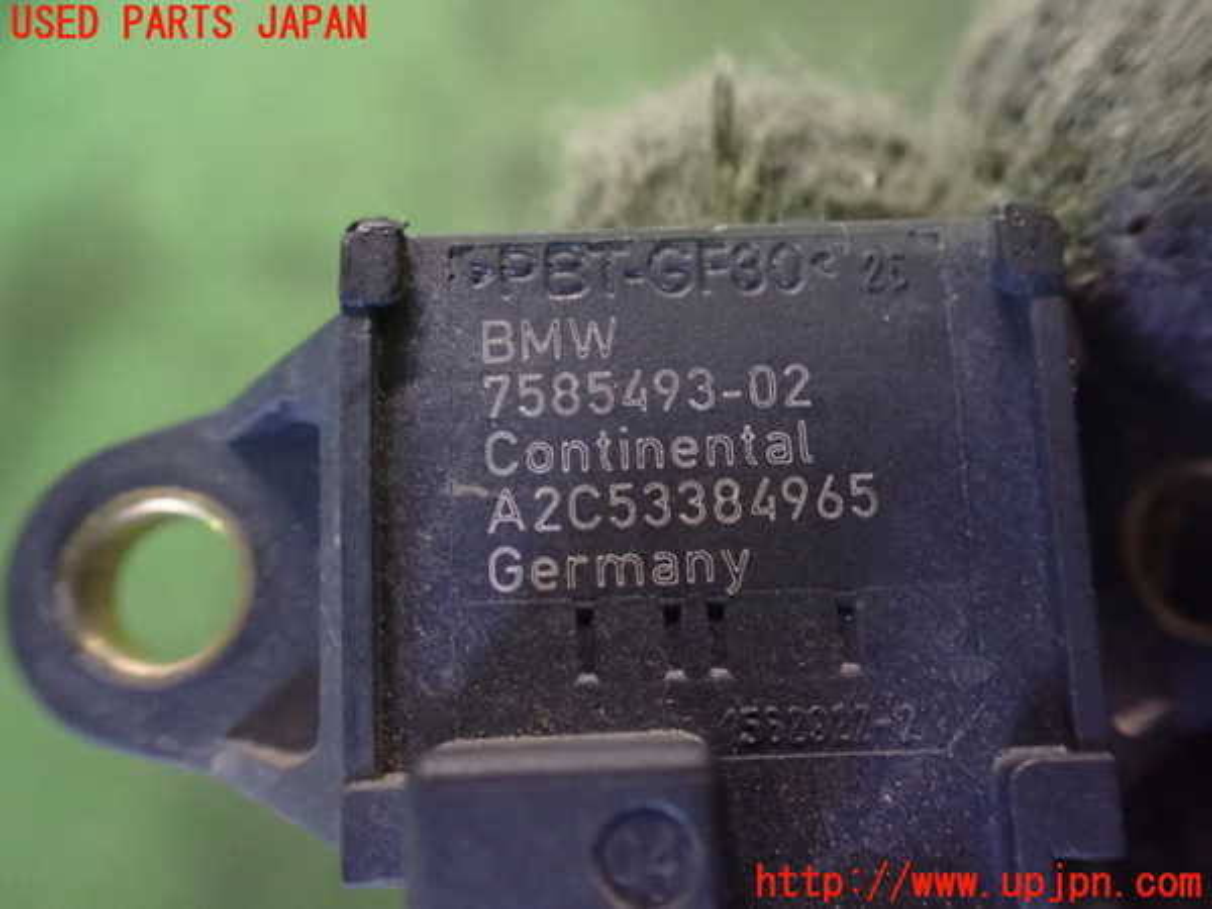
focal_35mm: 30
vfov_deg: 46.8
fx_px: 1050
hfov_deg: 60.0
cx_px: 606
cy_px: 454
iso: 1250
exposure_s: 1/30
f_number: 2.3
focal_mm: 5.4
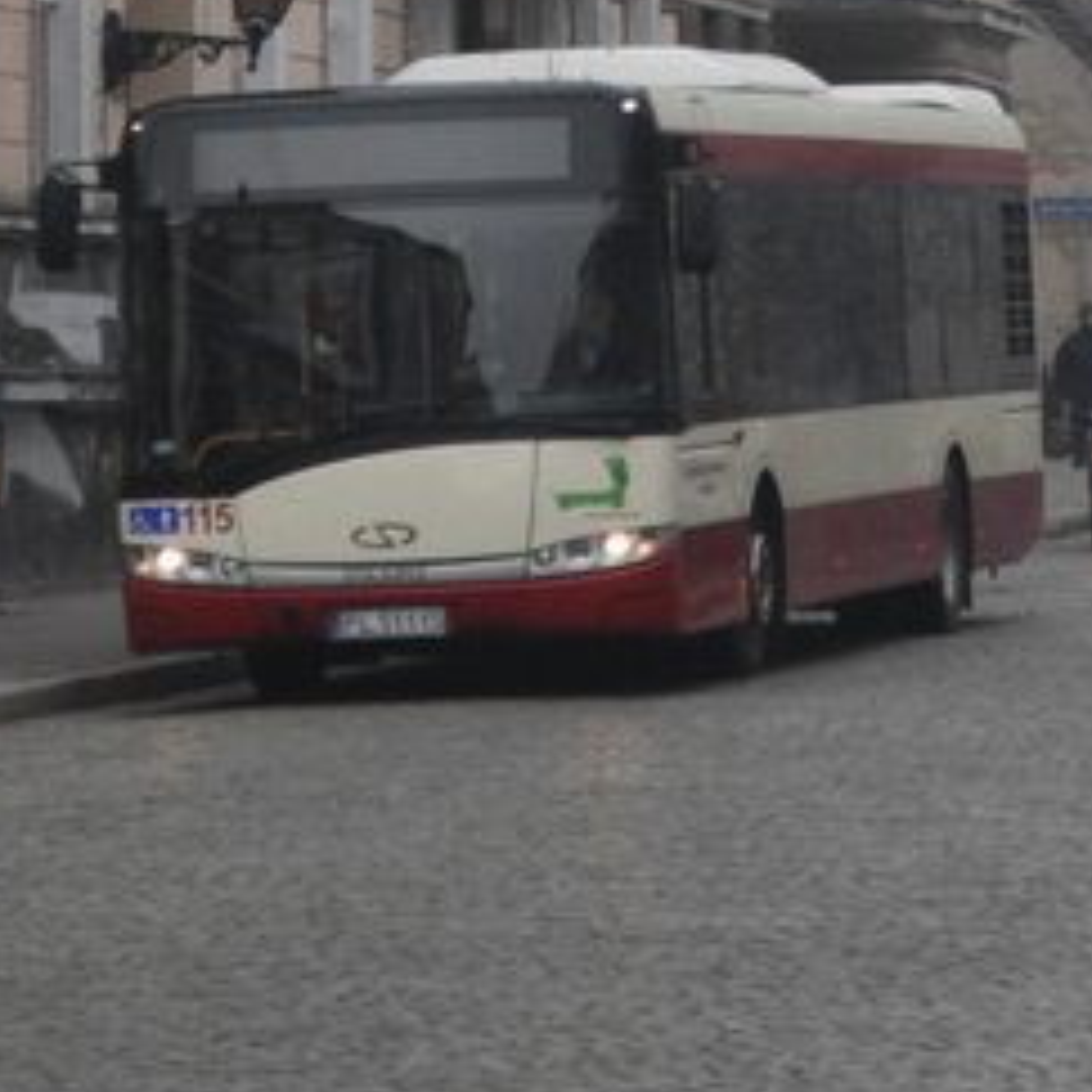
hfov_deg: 6.0
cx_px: 1110
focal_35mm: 289
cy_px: -299
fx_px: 10306
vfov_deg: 6.0
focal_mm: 55
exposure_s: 1/800
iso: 800
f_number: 5.6
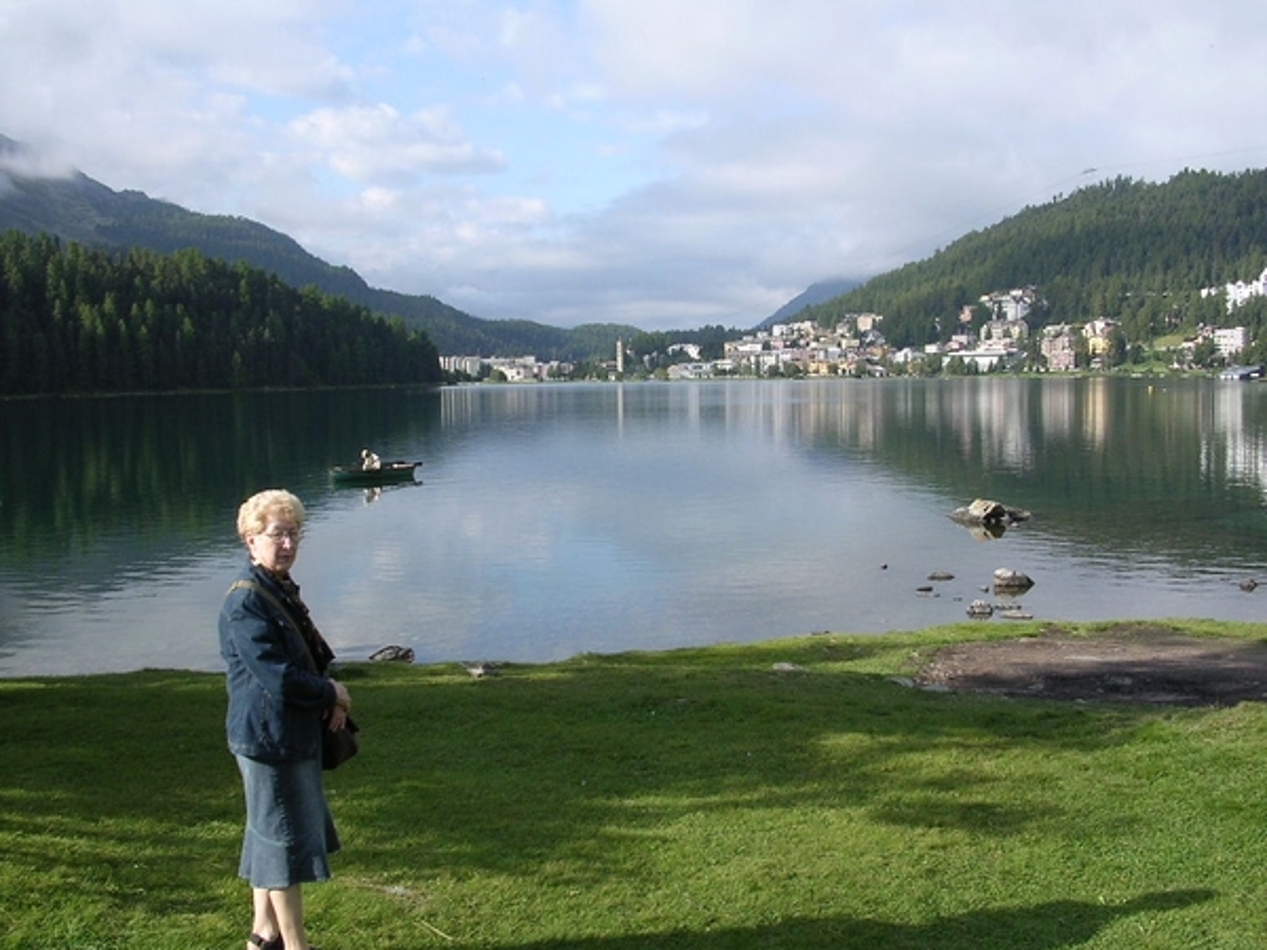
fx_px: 1391
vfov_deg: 37.7
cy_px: 475
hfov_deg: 49.0
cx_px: 634
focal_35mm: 38
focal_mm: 5.8
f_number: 5.6
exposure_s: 1/182
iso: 100
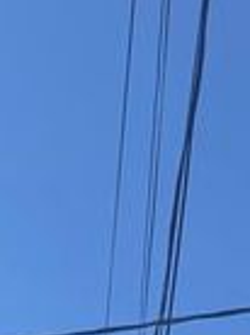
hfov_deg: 11.7
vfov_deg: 13.7
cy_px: 727
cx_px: -211
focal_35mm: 116
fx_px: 1120
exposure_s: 1/4405
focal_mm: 6.76
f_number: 1.78
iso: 80
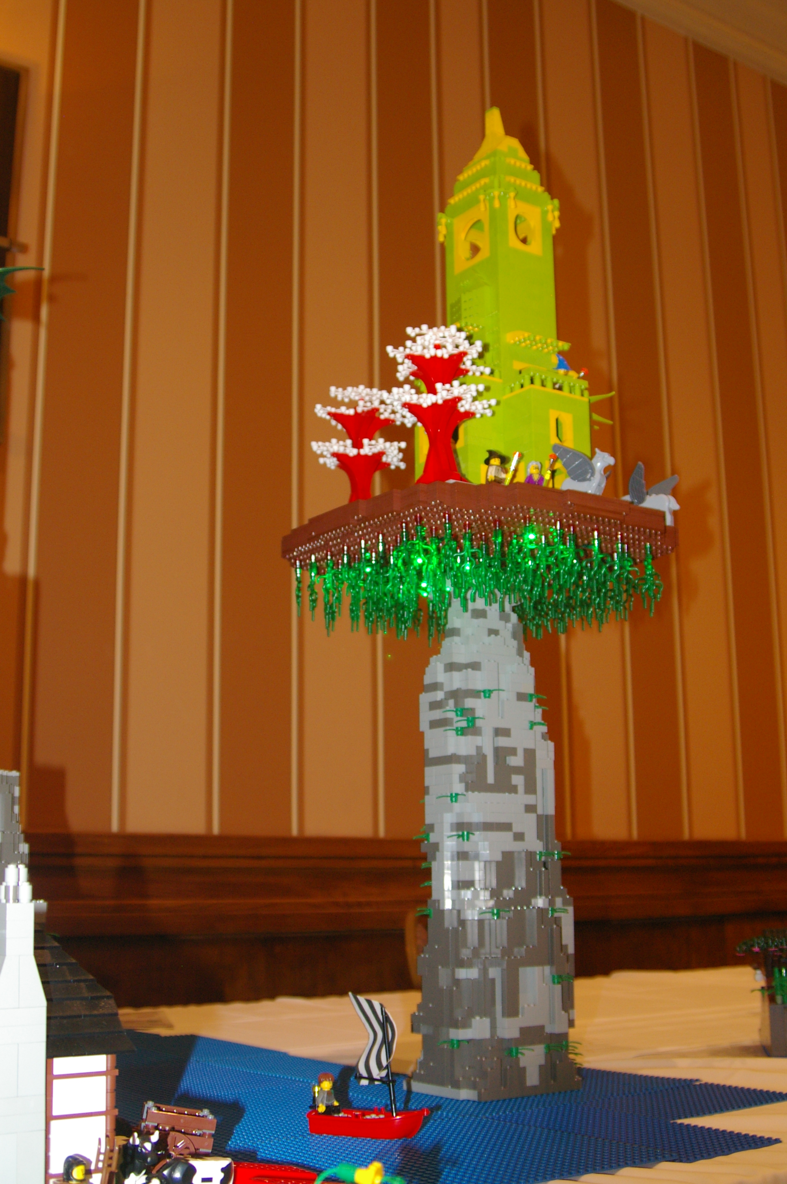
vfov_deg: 46.4
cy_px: 592
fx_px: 1380
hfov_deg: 31.8
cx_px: 394
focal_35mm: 42
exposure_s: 1/45
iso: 800
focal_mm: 28
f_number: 5.6
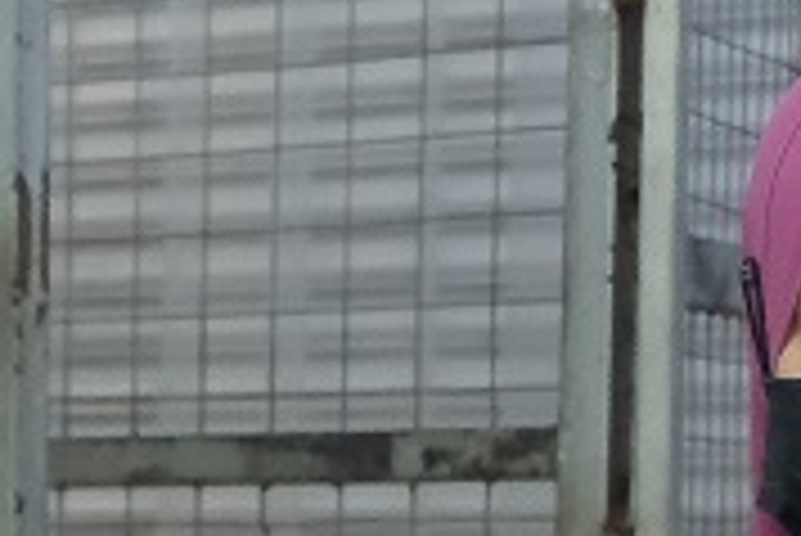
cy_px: 1126
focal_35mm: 238
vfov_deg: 5.6
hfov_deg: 7.9
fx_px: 5300
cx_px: -1260
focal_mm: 20.6
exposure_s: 1/125
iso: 2500
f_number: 2.8
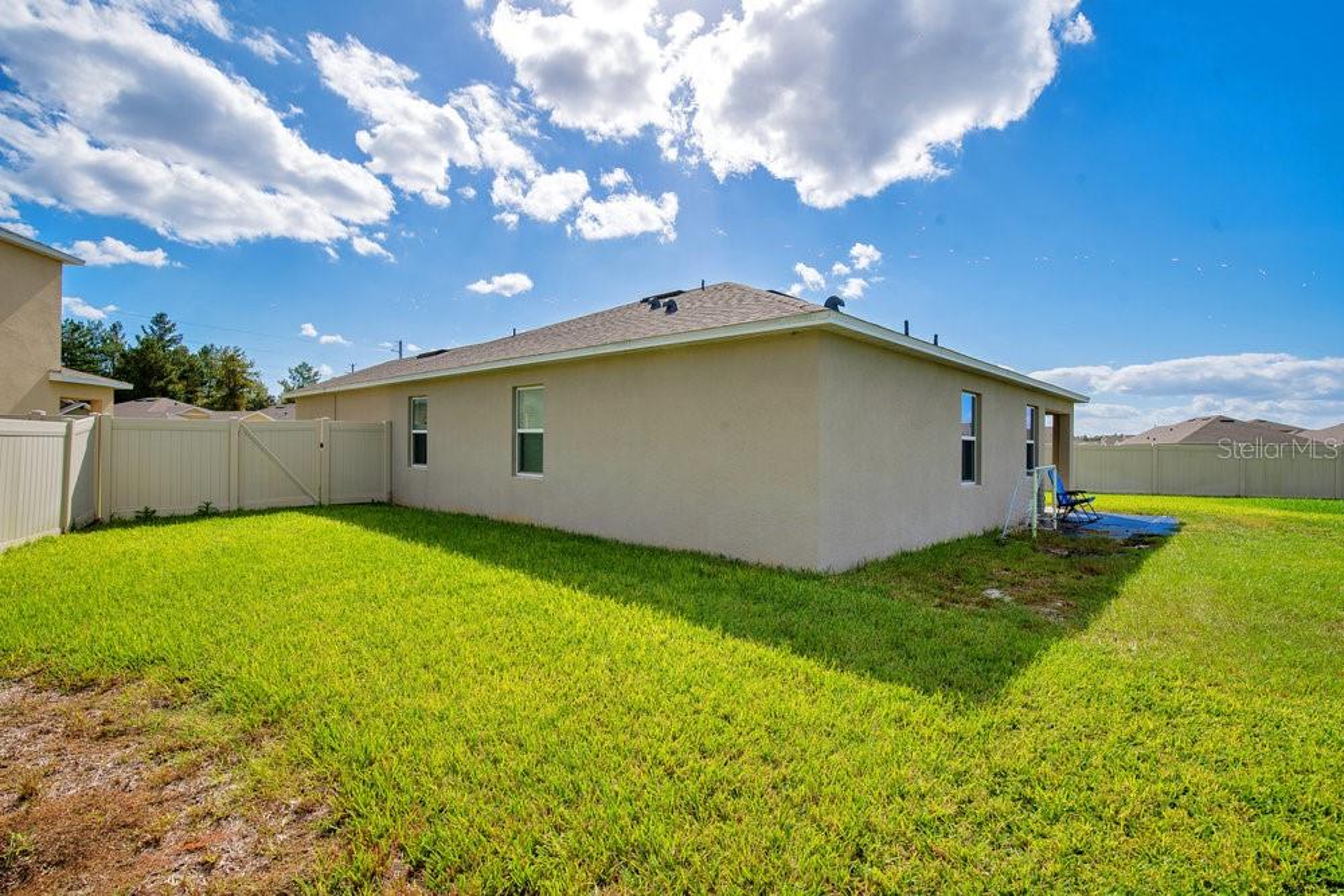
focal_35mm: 16
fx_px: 597
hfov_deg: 96.7
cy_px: 448
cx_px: 672
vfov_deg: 73.8
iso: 100
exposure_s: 1/250
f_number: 10
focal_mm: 16
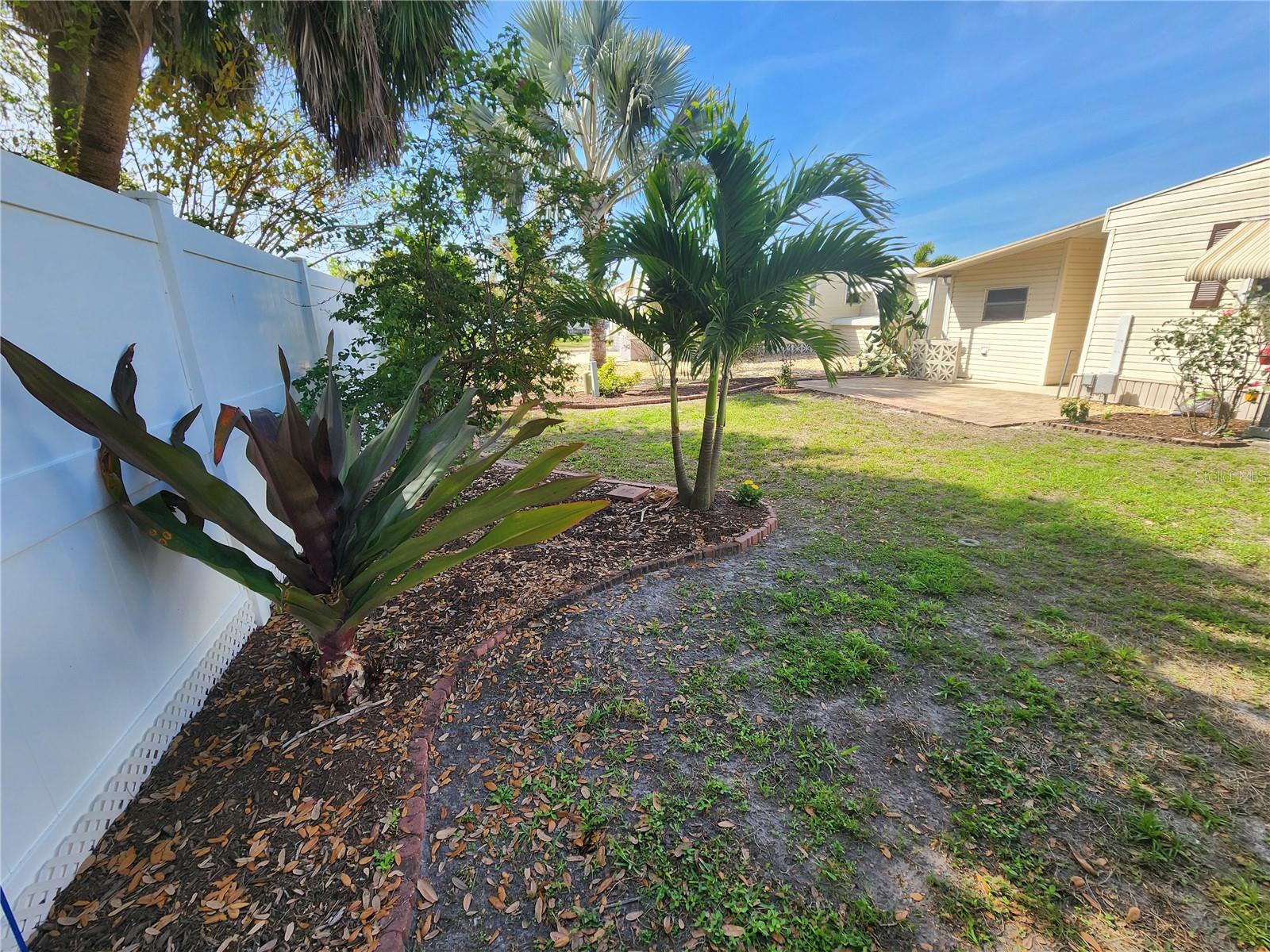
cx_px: 635
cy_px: 476
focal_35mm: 13
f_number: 2.2
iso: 50
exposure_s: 1/734
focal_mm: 2.2
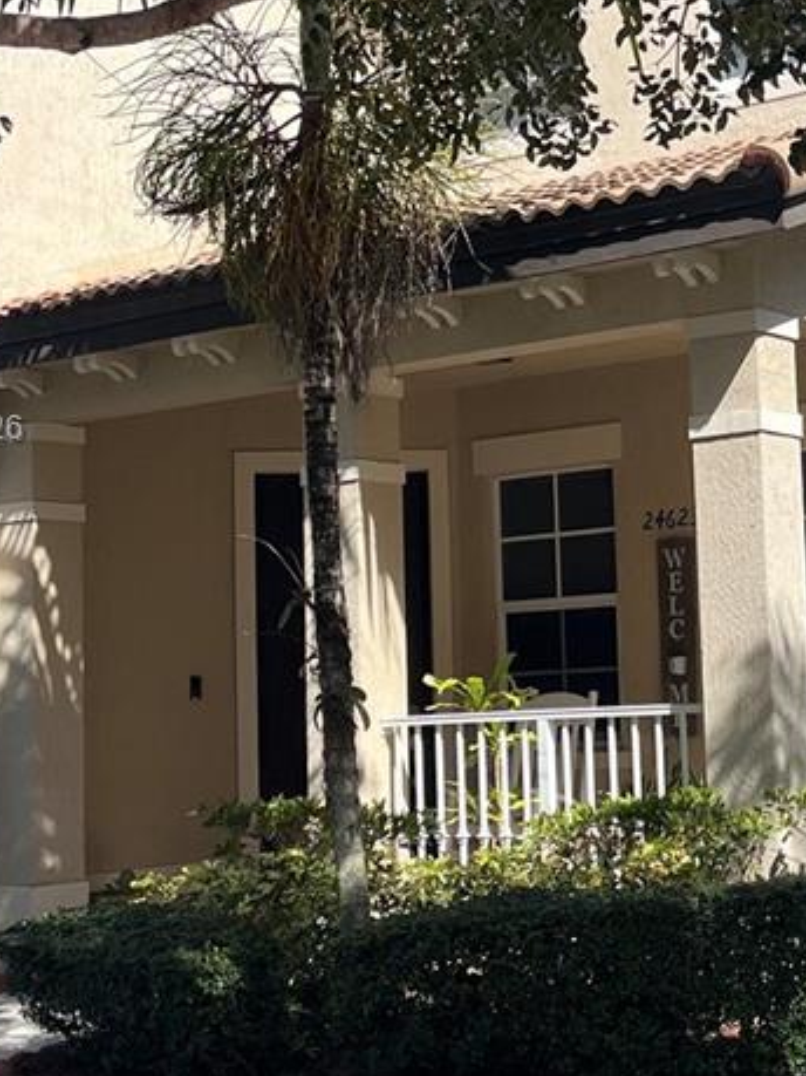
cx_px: 644
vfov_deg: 28.5
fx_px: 2112
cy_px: 431
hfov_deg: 21.3
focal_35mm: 68
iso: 50
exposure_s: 1/2179
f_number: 1.6
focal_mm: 5.1
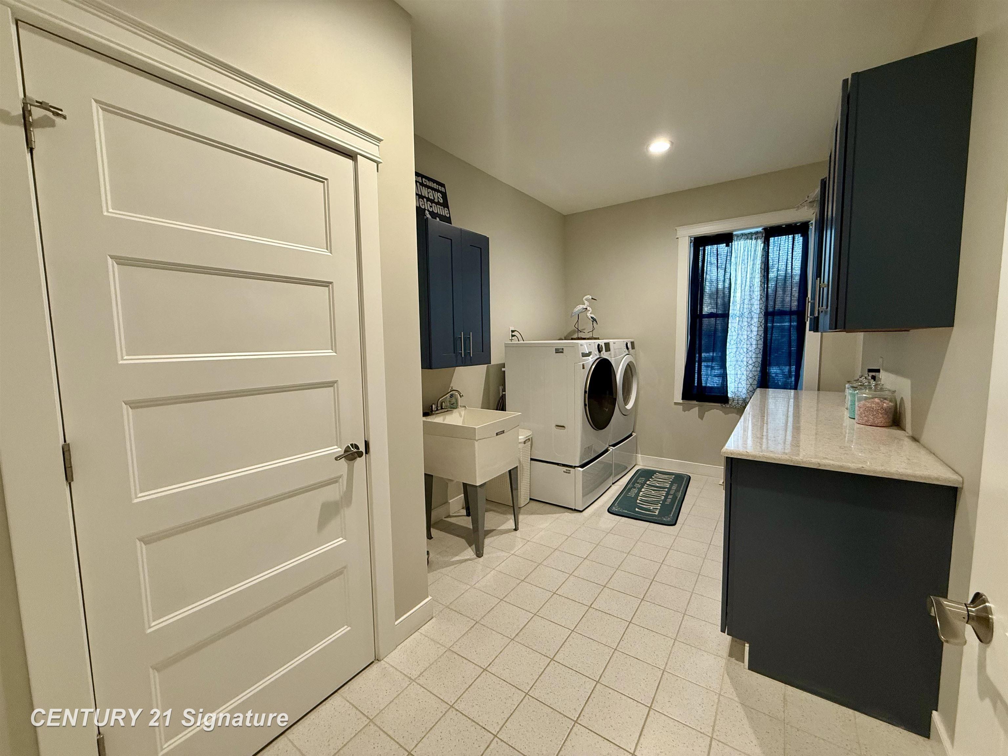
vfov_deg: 85.7
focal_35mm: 14
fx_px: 408
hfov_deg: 102.1
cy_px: 378
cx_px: 504
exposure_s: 1/60
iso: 250
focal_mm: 2.22
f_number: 2.2
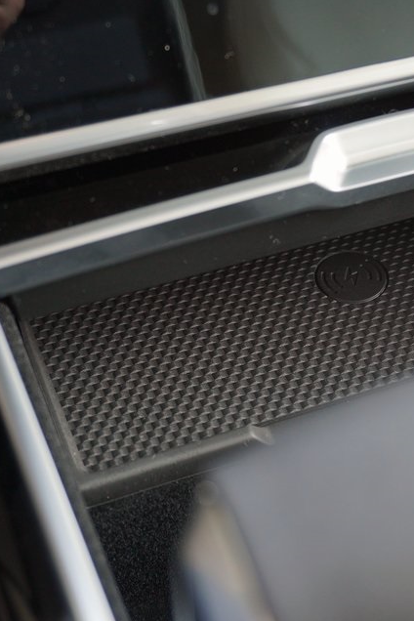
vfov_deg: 27.1
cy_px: 299
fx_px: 1290
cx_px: 350
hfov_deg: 18.0
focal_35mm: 75
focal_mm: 31
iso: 320
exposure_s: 1/50
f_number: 5
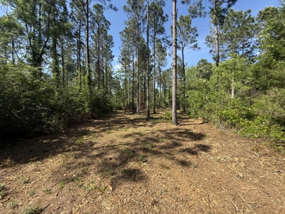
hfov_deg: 102.1
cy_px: 107
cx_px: 142
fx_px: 115
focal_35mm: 14
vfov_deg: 85.7
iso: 50
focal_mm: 2.22
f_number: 2.2
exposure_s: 1/694
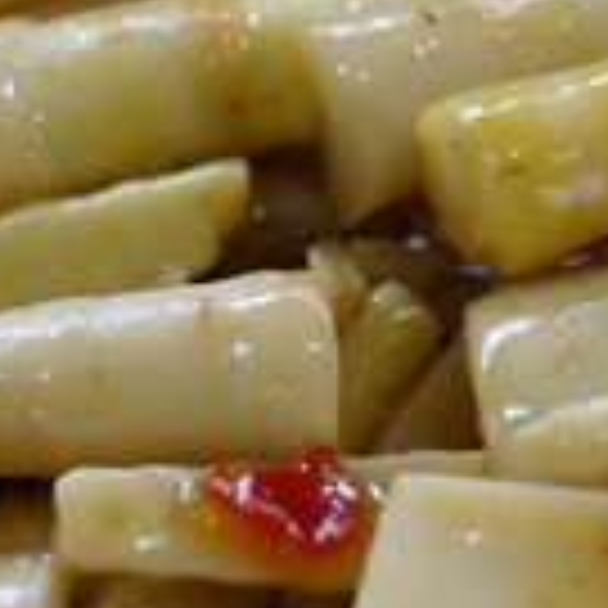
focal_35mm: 210
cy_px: 320
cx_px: 410
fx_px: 4173
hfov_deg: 8.3
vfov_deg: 8.3
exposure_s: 1/100
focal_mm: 20
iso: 100
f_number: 1.7
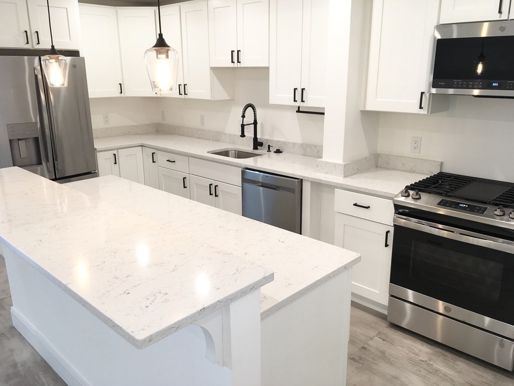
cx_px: 257
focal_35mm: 29
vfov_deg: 48.2
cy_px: 193
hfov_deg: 61.7
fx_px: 431
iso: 25
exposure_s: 1/30
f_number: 2.2
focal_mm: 4.15
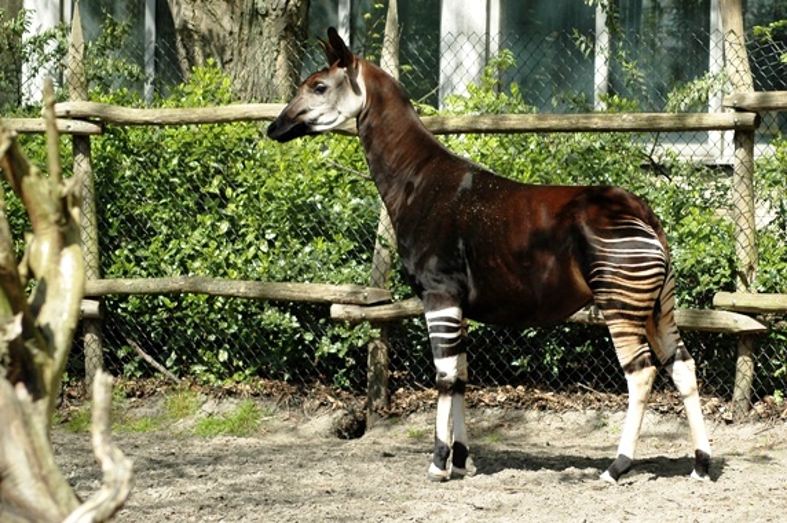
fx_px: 2948
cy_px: 262
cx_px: 394
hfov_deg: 15.2
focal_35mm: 135
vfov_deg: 10.1
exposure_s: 1/800
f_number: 5.6
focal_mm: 90
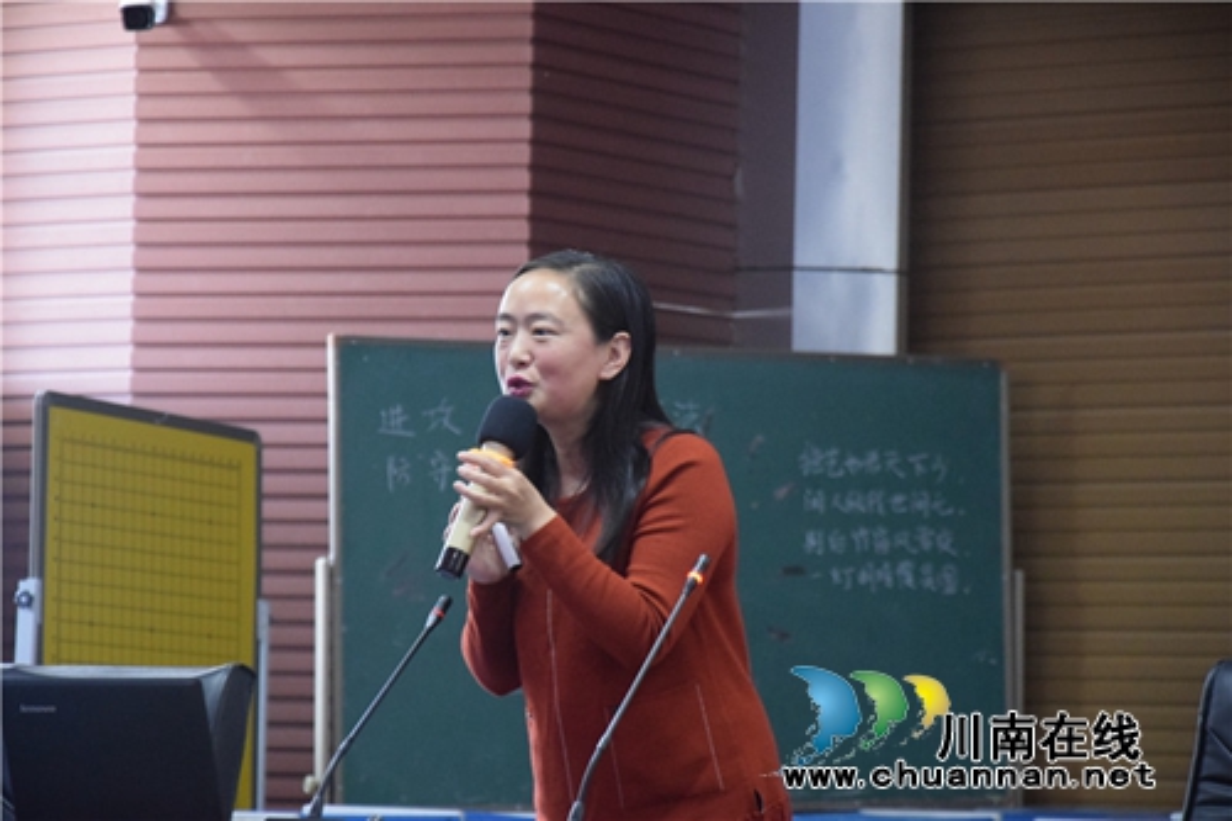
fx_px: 5388
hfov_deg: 13.0
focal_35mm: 158
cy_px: 410
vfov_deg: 8.7
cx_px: 616
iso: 3200
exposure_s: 1/30
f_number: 5.6
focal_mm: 105
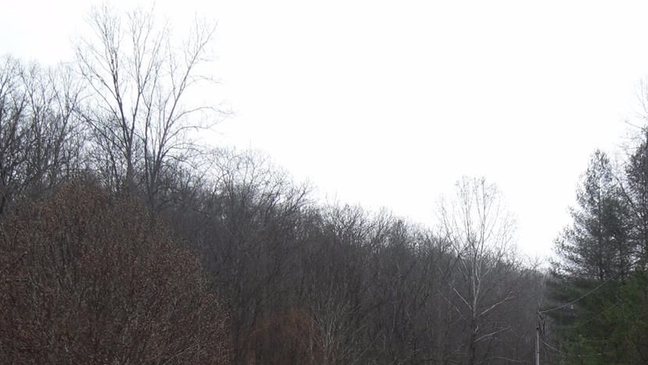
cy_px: 394
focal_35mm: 55
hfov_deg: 37.8
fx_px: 945
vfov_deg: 20.9
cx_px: 367
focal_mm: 5
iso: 80
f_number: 3.4
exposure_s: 1/90
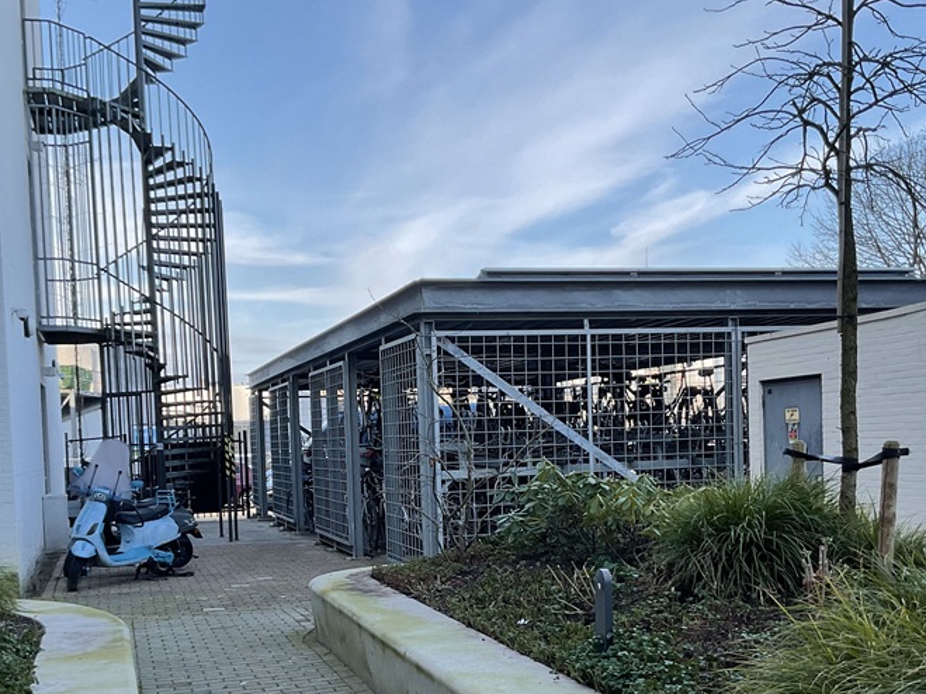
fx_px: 1177
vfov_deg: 32.4
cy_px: 495
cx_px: 441
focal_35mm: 44
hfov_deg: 42.9
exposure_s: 1/545
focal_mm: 3
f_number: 1.8
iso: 16
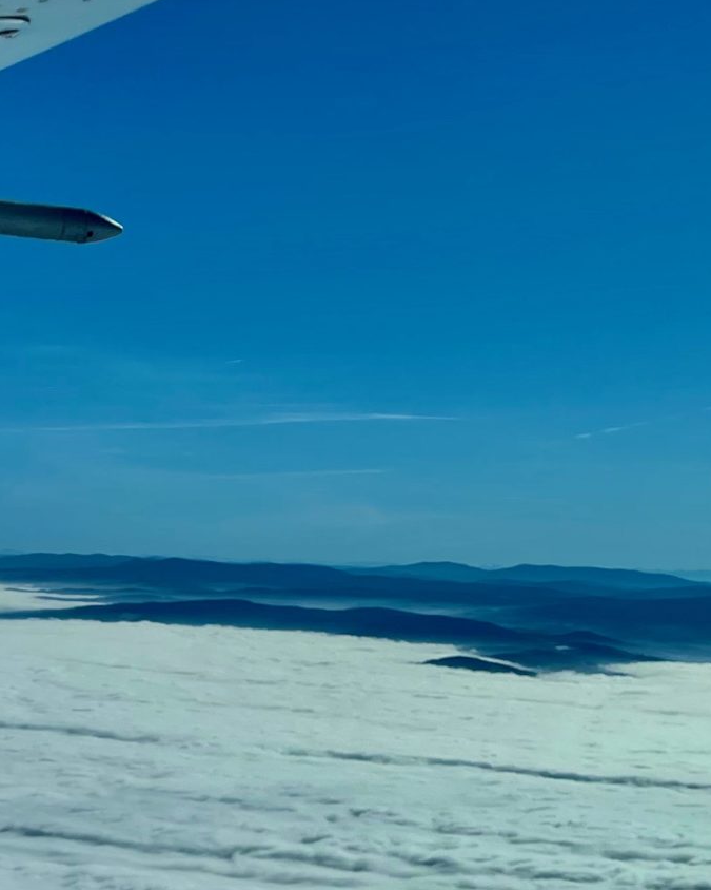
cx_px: -103
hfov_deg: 19.0
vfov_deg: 23.8
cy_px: 874
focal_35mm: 77
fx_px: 2026
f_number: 1.6
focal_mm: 5.1
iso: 32
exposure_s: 1/17544
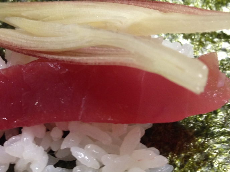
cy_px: 96
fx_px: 325
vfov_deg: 29.6
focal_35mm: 49
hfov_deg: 38.8
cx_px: 96
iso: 200
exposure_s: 1/20
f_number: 2.4
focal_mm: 4.12
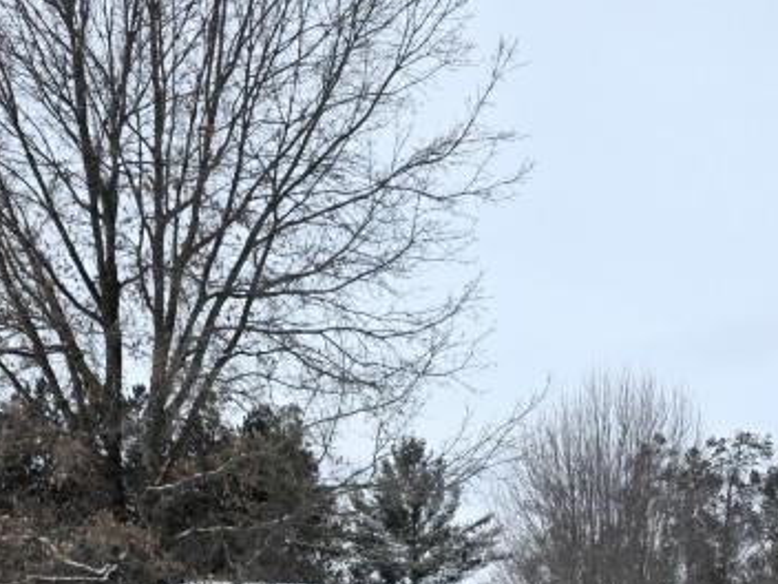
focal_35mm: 67
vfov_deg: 20.0
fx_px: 1506
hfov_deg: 29.0
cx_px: 374
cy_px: 774
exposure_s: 1/6809
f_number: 1.7
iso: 80
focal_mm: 6.3
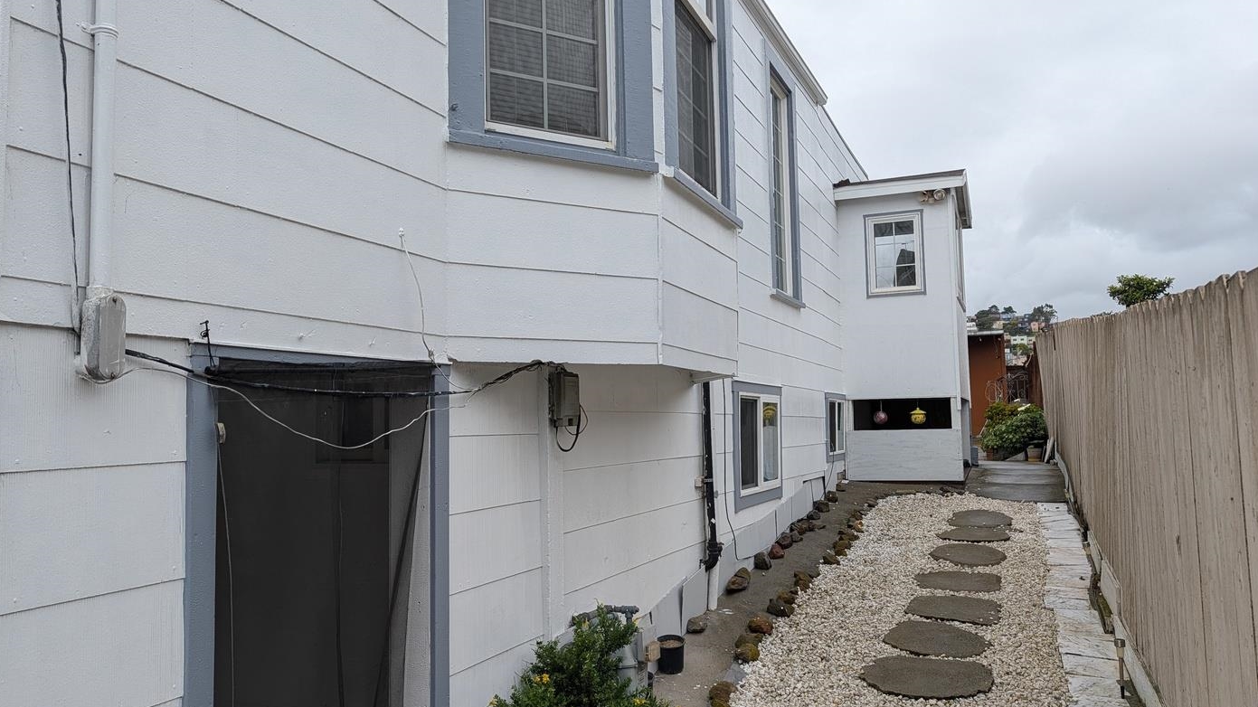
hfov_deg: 69.9
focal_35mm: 27
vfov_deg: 42.9
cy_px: 341
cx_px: 613
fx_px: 901
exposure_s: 1/563
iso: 21
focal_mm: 6.9
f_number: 1.68
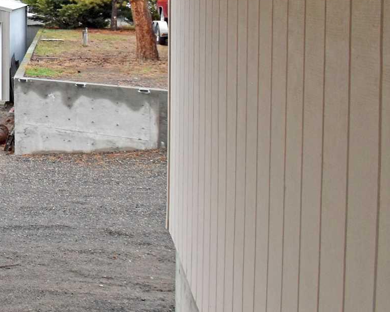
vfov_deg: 25.7
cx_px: -285
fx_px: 647
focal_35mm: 56
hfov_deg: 22.4
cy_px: -7
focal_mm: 10
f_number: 5.6
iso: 400
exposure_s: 1/125
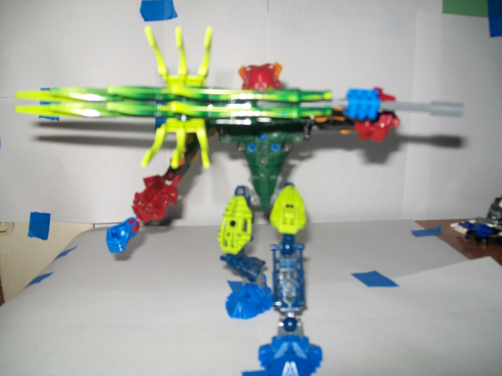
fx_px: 522
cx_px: 251
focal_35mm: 36
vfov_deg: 39.7
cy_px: 188
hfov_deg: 51.4
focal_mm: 6
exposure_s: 1/125
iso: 64
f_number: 2.7
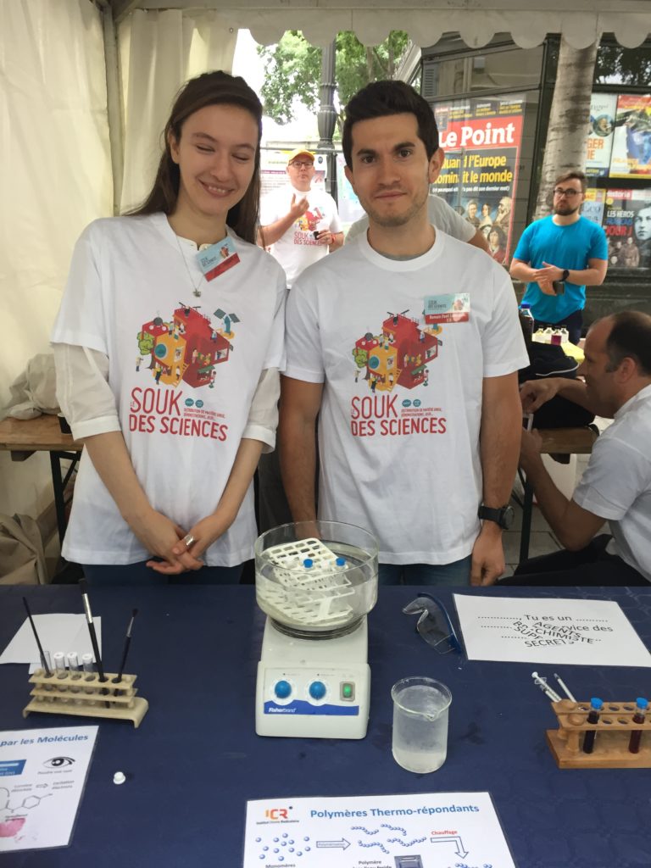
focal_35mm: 29
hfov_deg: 48.2
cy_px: 434
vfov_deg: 61.7
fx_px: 727
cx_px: 326
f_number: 2.2
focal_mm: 4.15
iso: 80
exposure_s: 1/33
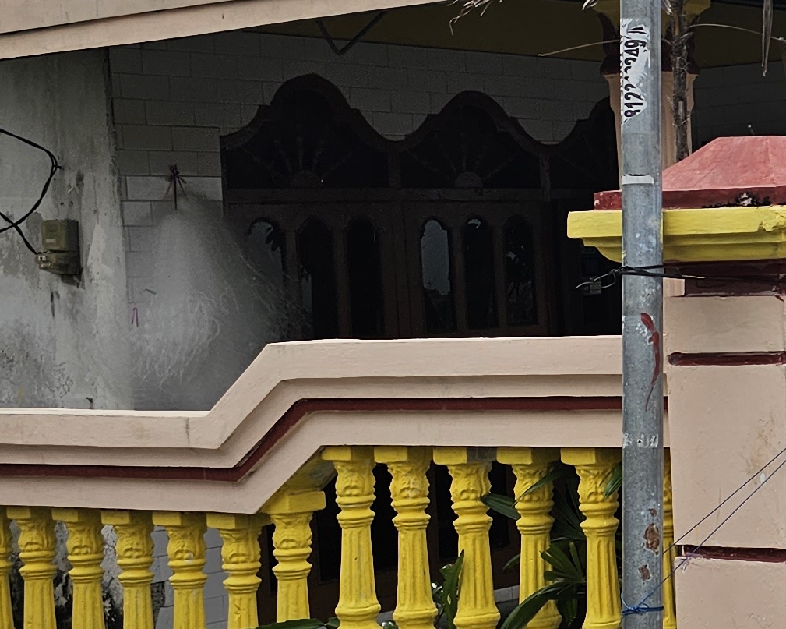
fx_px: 2070
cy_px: 311
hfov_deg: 18.3
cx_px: 1287
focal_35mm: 89
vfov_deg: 17.3
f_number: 1.7
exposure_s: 1/836
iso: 10
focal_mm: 6.3
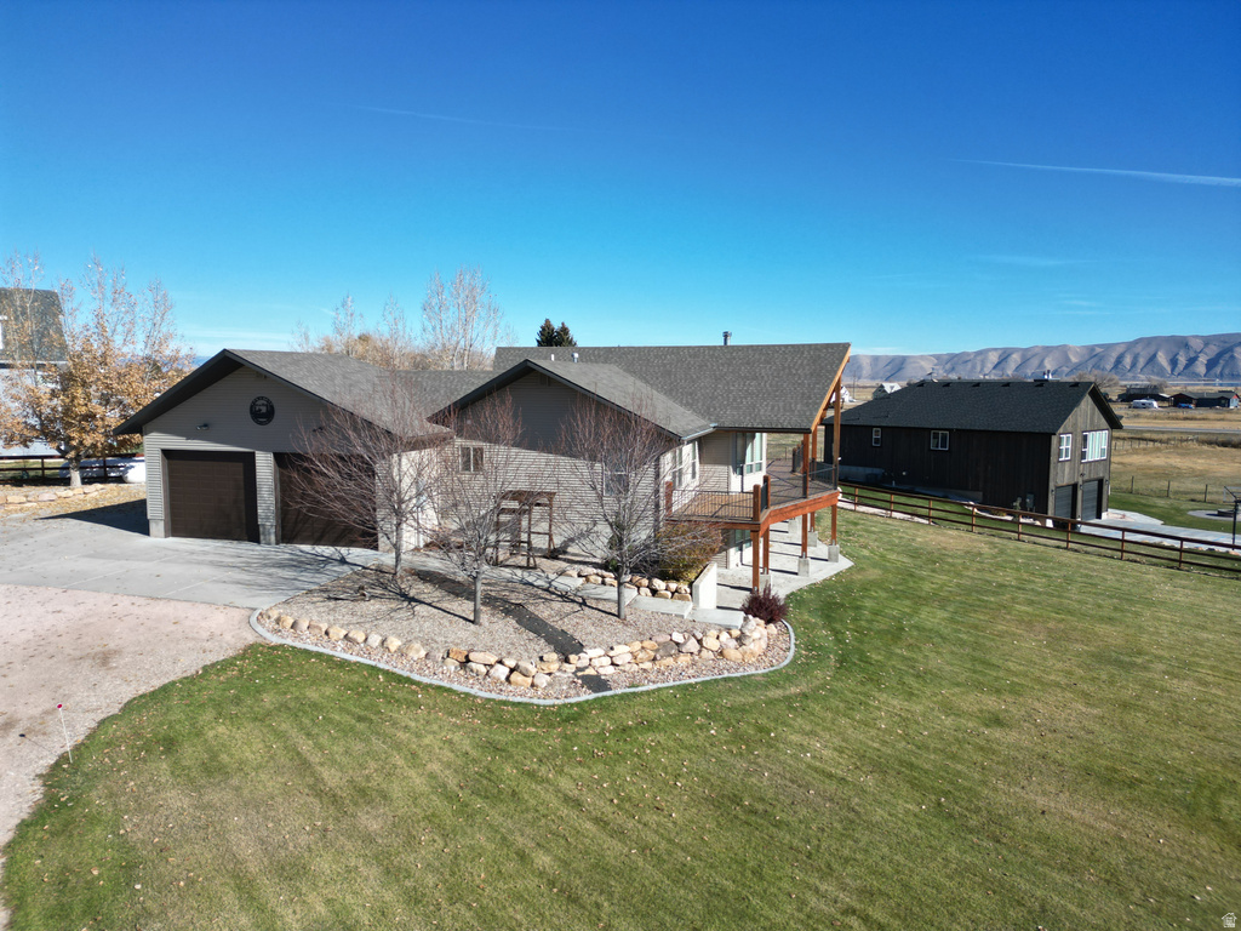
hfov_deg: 71.6
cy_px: 466
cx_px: 620
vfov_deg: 56.8
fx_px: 860
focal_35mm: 24
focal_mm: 6.72
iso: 110
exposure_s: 1/2500
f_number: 1.7
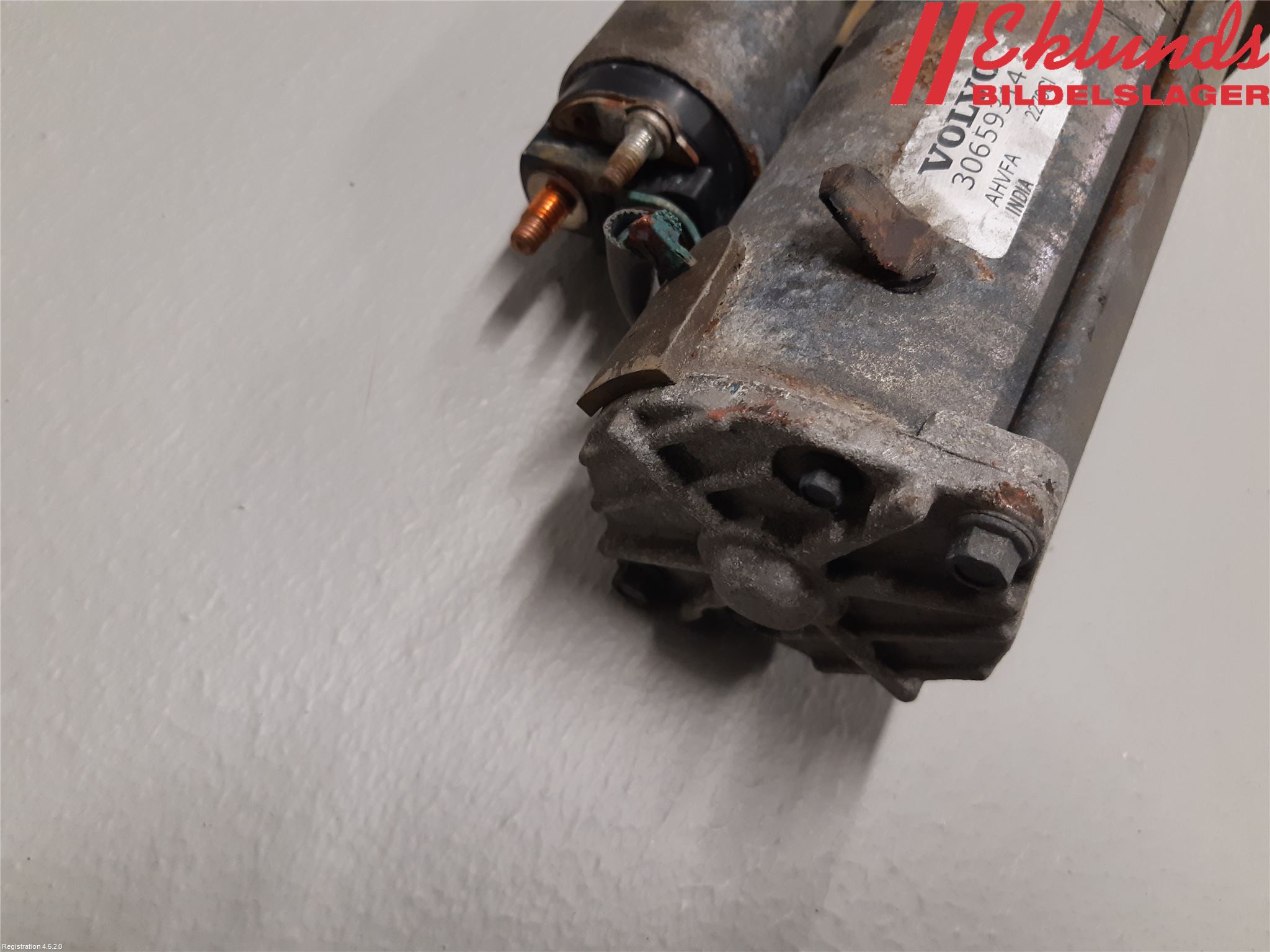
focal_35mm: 26
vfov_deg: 53.1
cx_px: 635
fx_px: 954
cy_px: 476
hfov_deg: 67.3
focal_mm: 3.93
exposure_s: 1/50
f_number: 1.7
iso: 125
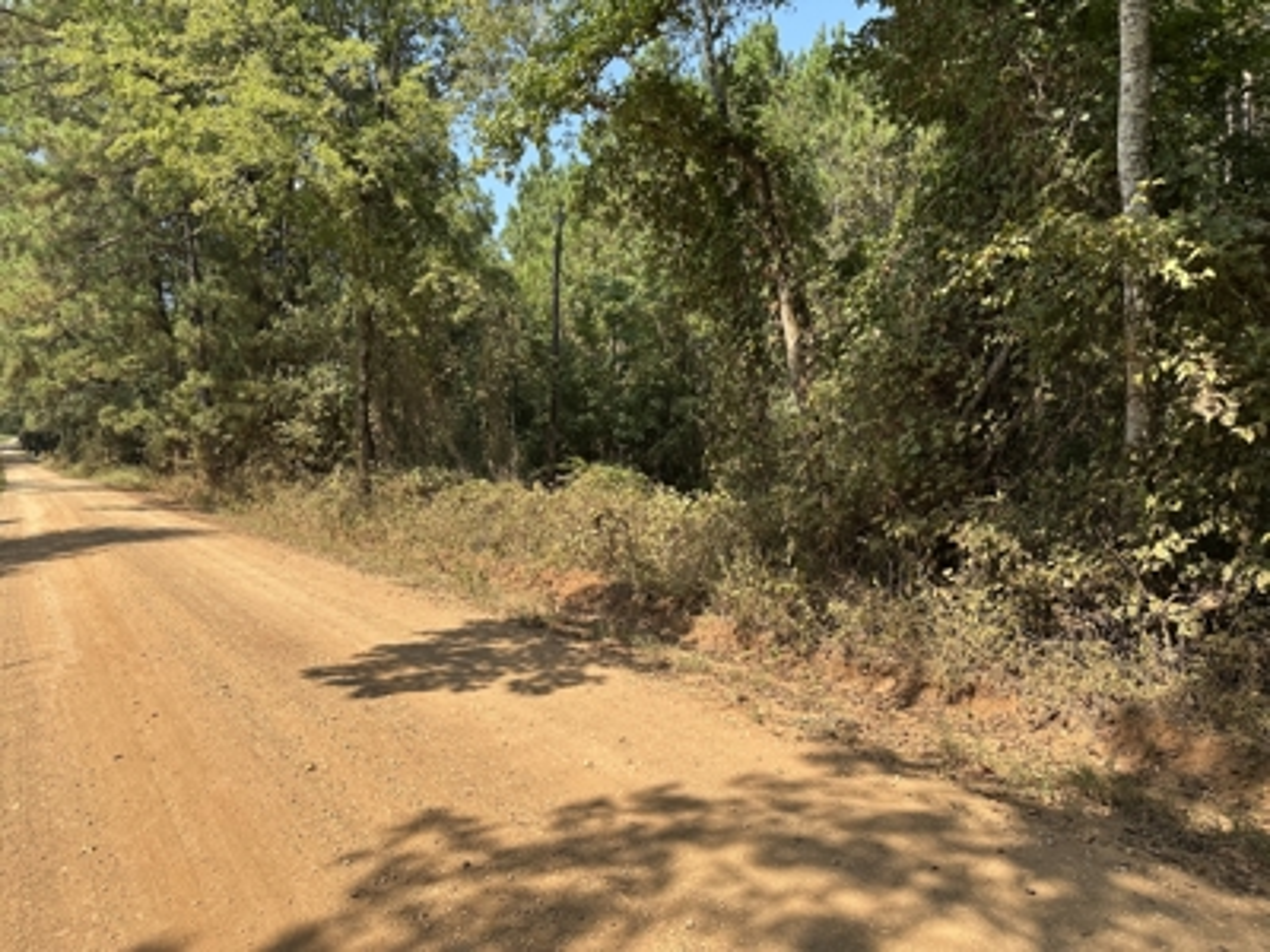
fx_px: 881
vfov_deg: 56.8
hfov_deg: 71.6
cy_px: 476
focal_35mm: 24
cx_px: 635
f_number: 1.78
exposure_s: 1/1949
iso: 80
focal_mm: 6.86
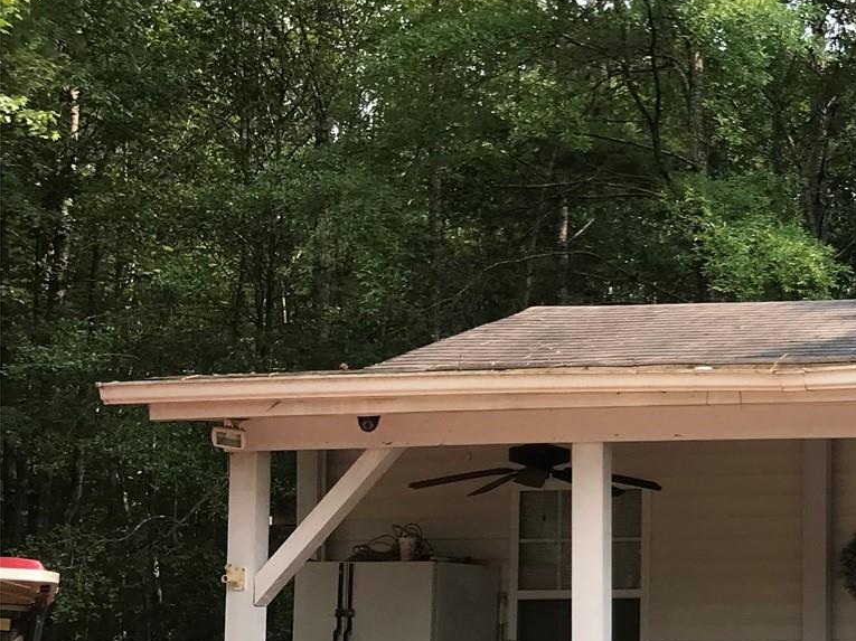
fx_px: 1854
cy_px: 505
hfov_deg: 22.8
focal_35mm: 75
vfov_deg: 19.4
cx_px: 1145
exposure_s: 1/447
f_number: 1.8
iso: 20
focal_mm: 3.99
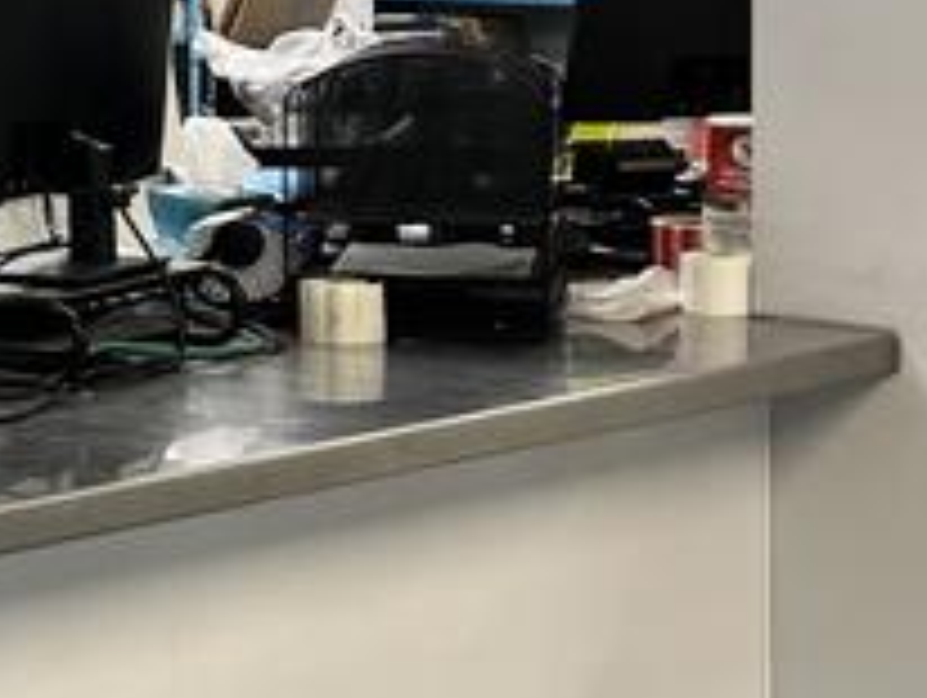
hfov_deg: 13.9
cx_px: -621
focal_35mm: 129
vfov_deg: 11.5
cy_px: 86
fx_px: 3459
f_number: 1.5
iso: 64
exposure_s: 1/120
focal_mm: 5.7
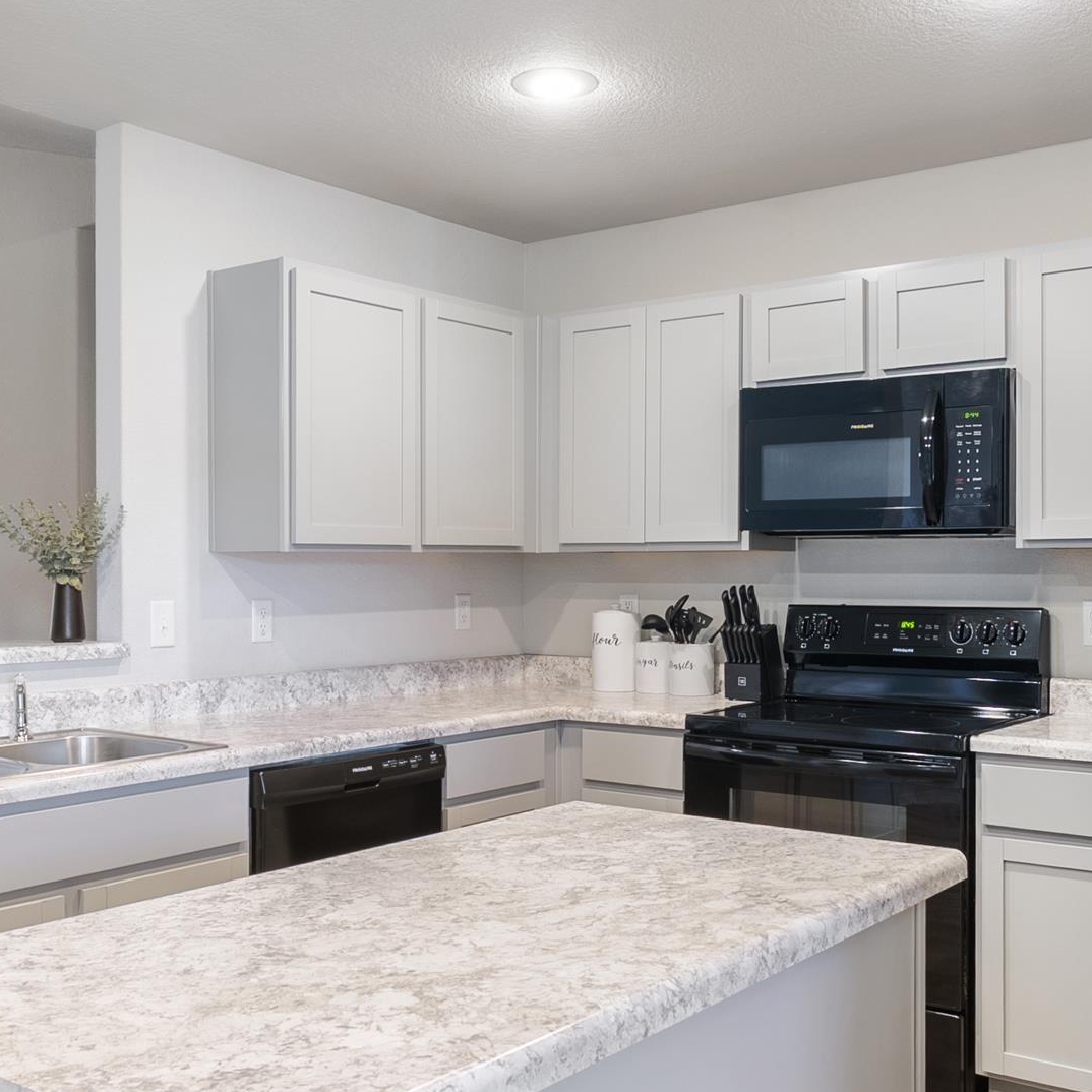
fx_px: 1356
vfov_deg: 43.8
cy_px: 592
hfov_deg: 43.9
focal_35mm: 38
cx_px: 539
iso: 250
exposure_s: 1.6
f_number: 9
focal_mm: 16
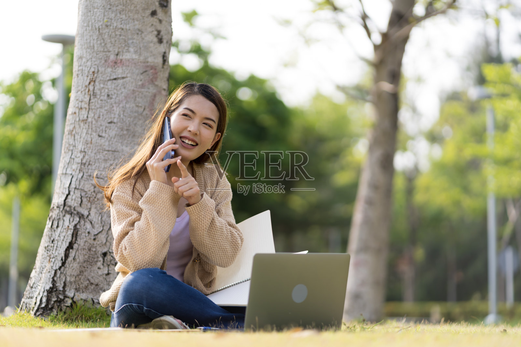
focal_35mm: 85
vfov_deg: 16.1
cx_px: 260
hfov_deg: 23.9
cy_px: 174
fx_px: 1230
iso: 100
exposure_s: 1/1250
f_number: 1.8
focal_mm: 85
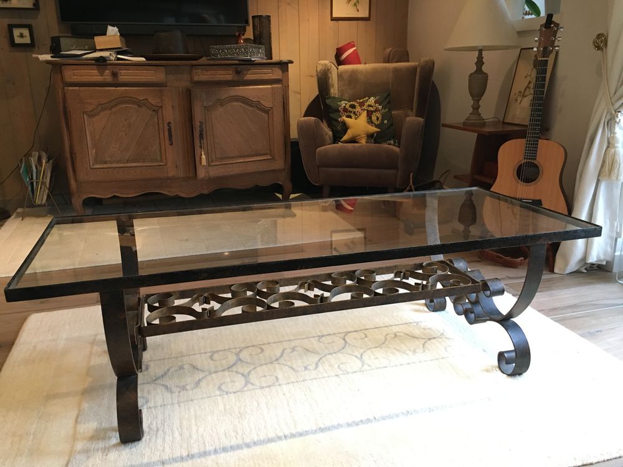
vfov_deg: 48.2
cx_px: 312
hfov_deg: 61.7
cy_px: 234
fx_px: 522
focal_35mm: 29
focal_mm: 4.15
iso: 200
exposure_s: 1/33
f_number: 2.2
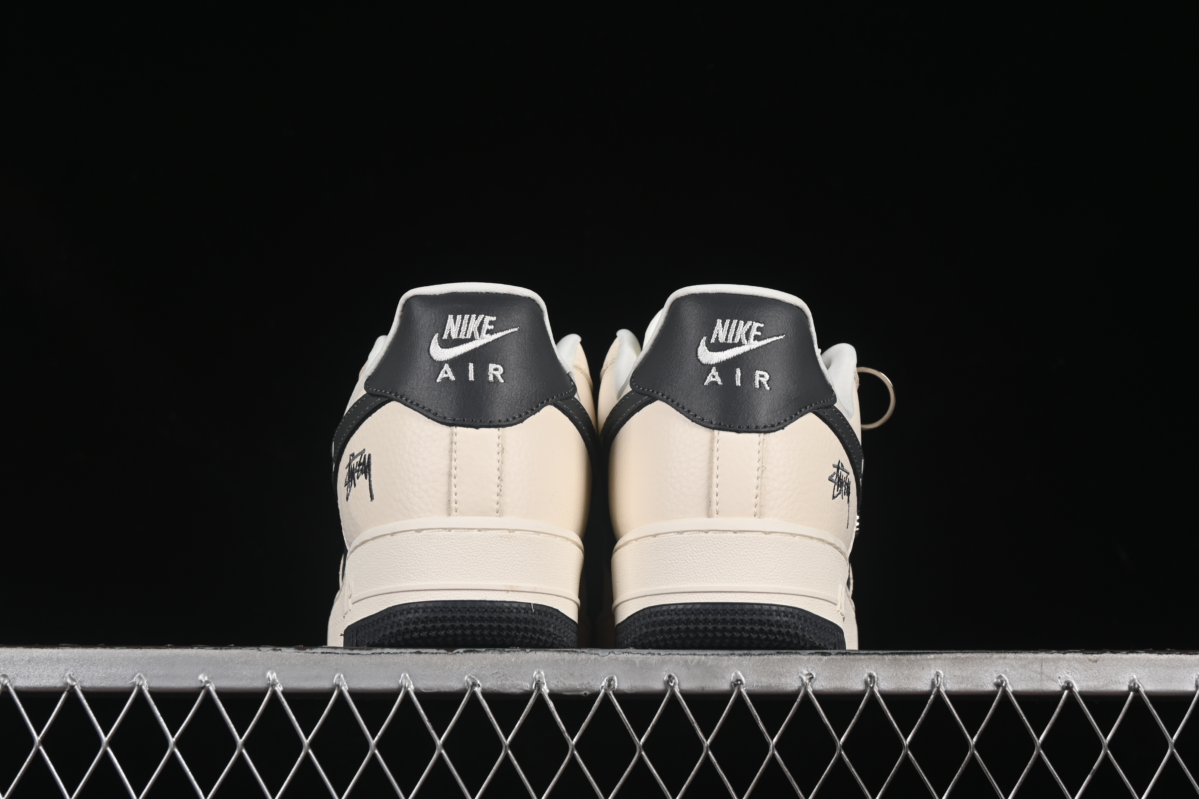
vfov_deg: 18.2
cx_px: 600
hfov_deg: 27.0
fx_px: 2498
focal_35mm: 75
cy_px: 400
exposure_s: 1/80
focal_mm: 50
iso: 160
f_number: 8
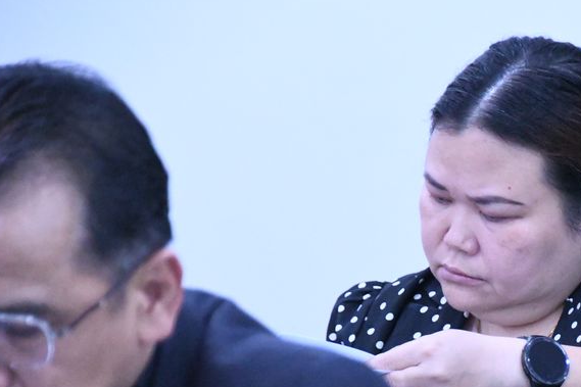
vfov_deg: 3.2
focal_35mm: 432
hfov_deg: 4.8
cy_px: 310
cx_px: 513
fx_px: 6970
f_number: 6
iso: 18000
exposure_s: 1/250
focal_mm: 160
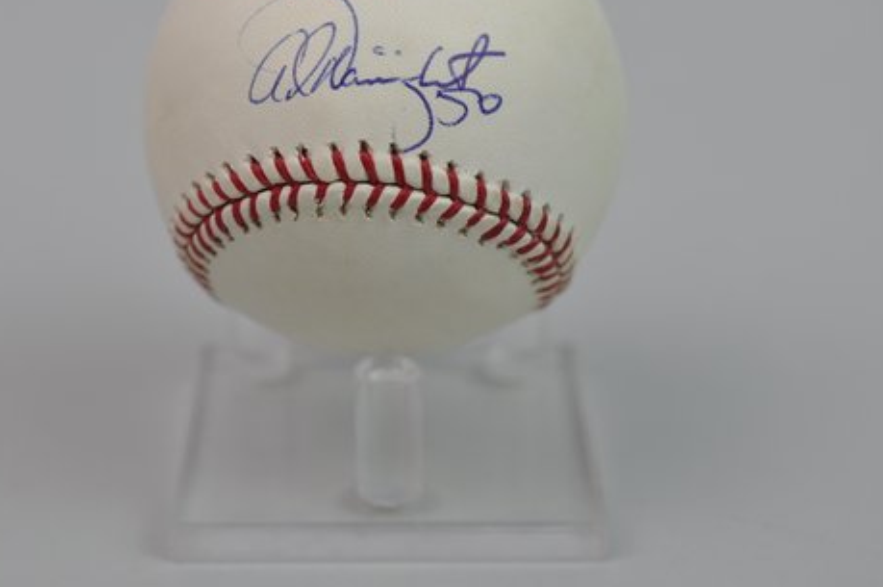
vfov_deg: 14.6
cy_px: 184
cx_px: 381
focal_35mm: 93
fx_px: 2279
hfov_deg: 21.9
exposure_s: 1/80
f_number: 4.5
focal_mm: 40
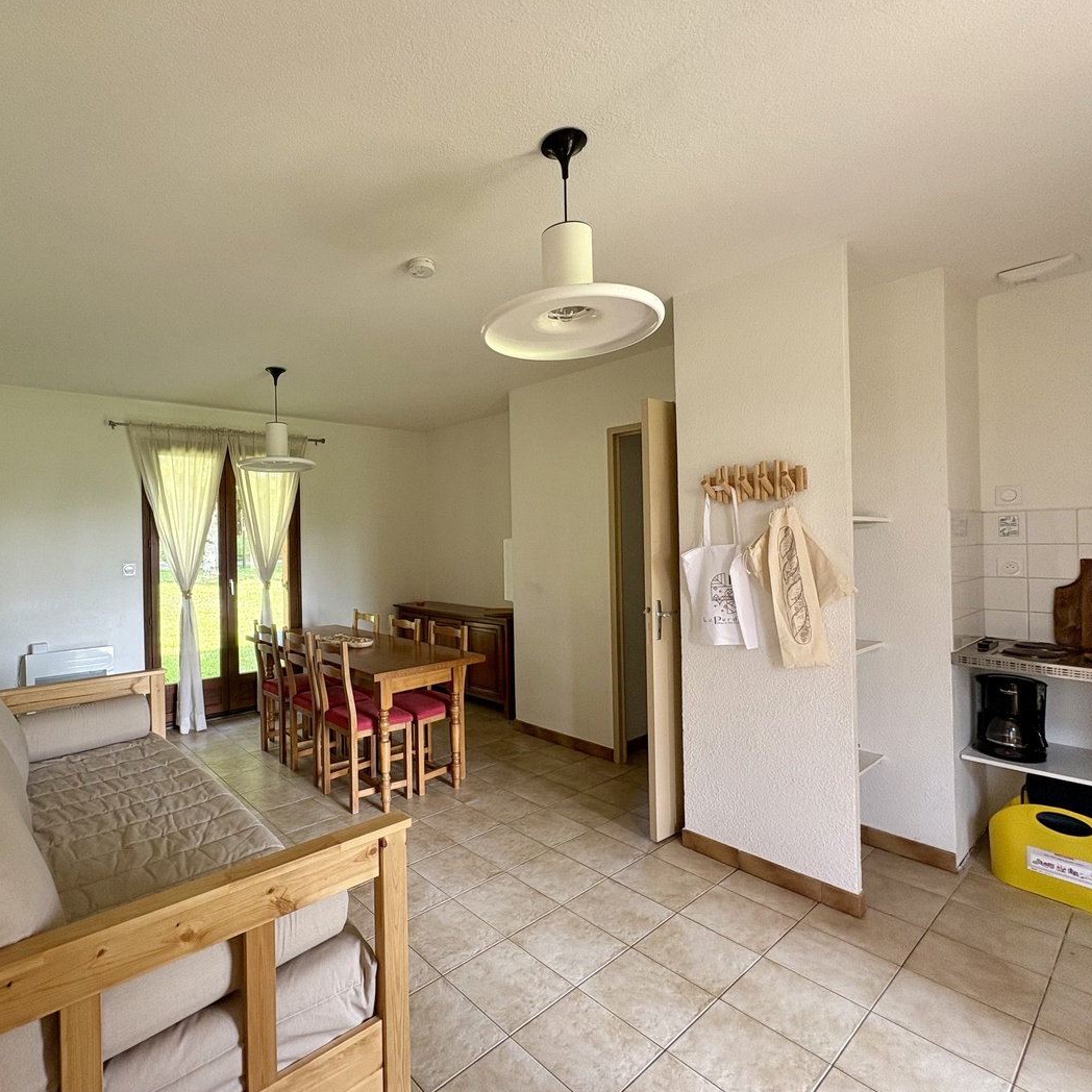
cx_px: 413
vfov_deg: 84.0
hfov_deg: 82.5
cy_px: 540
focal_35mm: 17
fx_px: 607
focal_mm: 2.22
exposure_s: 1/99
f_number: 2.2
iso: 125
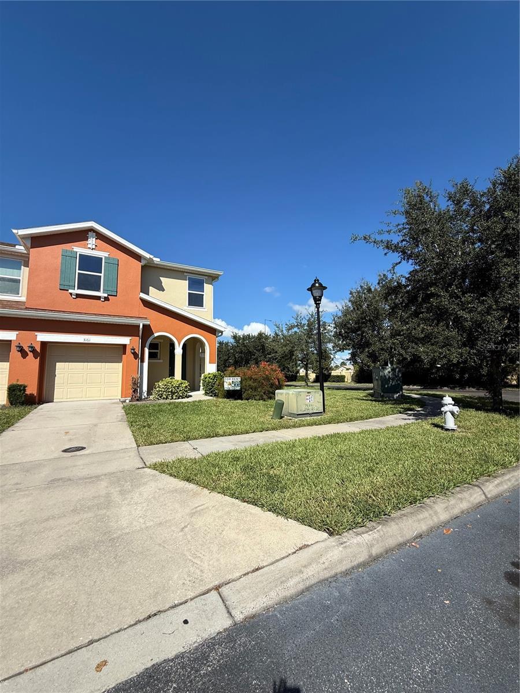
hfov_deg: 85.7
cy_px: 346
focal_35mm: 14
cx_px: 260
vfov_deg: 102.1
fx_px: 280
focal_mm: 2.22
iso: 50
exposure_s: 1/2717
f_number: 2.2
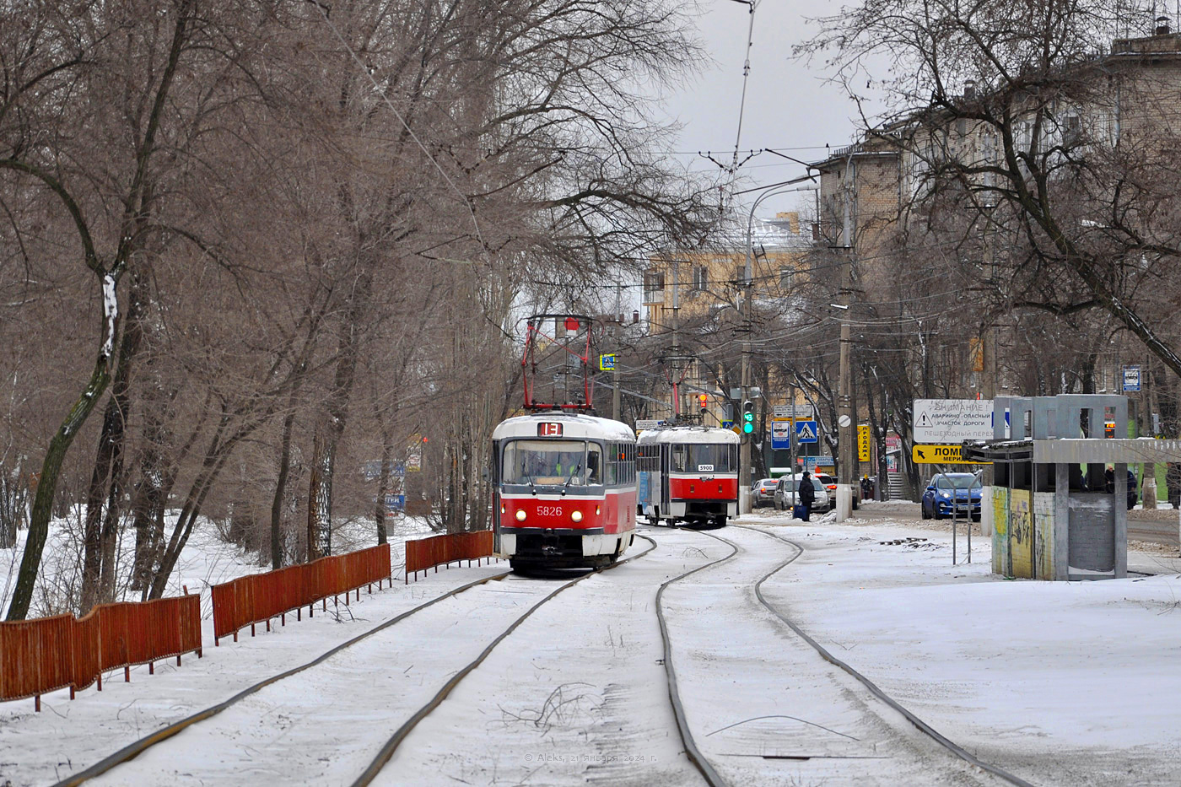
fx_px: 5166
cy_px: 394
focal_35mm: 158
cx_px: 590
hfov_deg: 13.0
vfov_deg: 8.7
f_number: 5.6
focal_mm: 105
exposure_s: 1/250
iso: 200
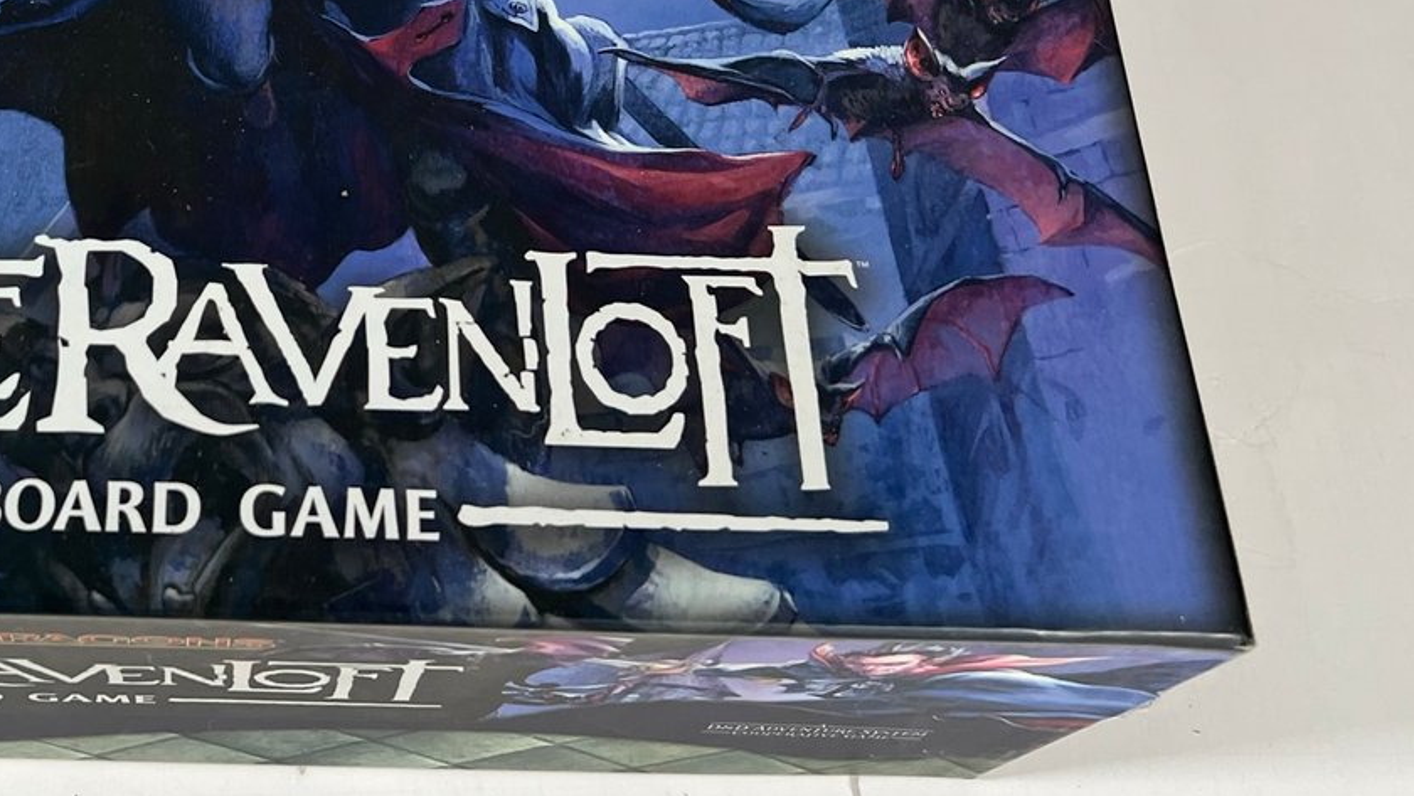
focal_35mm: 51
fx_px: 1913
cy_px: 61
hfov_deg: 38.5
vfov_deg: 22.9
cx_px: 213
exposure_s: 1/121
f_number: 1.5
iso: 125
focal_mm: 5.7
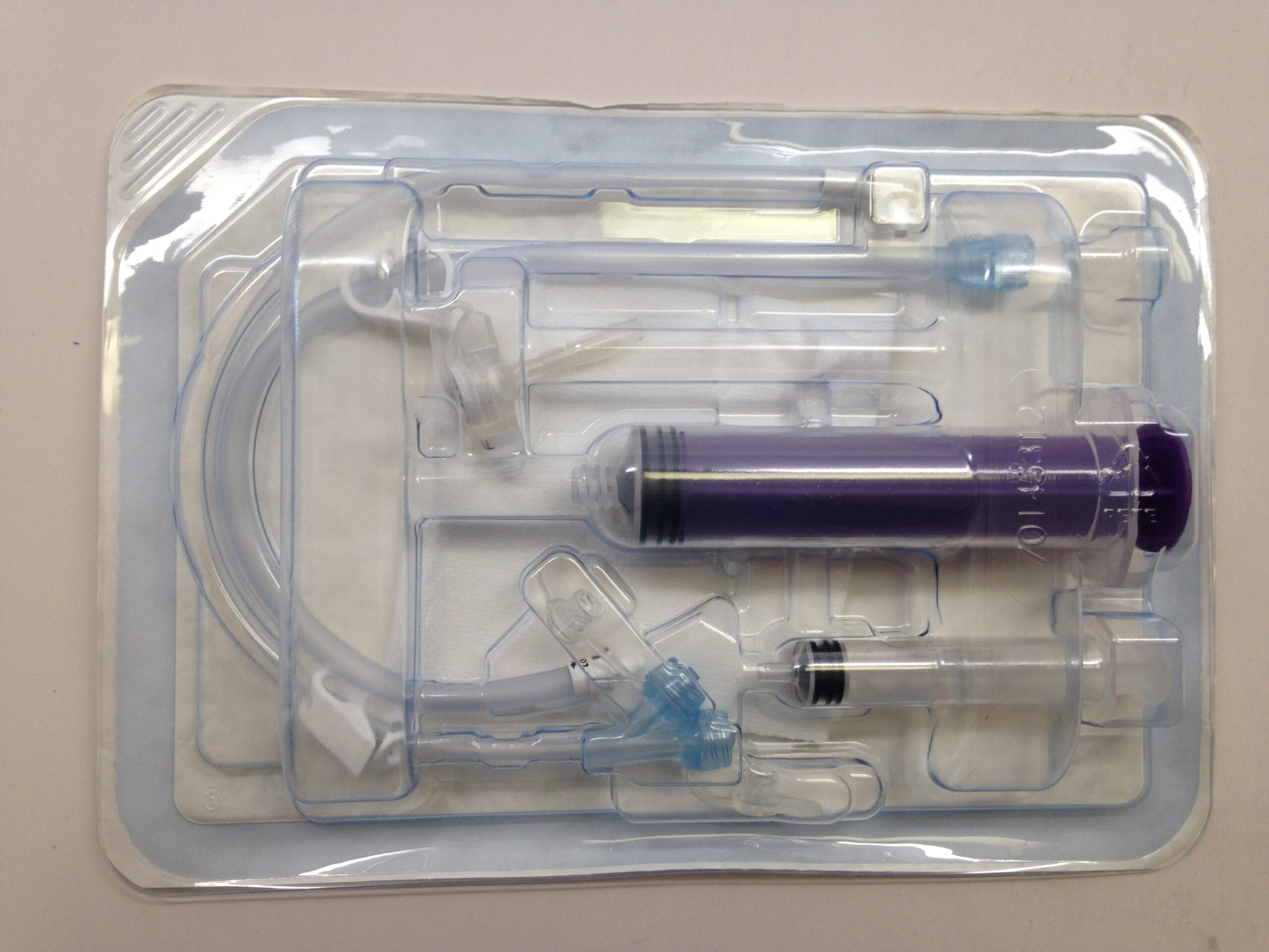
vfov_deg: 42.9
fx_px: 1210
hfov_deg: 55.4
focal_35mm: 33
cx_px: 634
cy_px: 476
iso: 64
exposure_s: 1/60
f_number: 2.4
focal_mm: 4.12
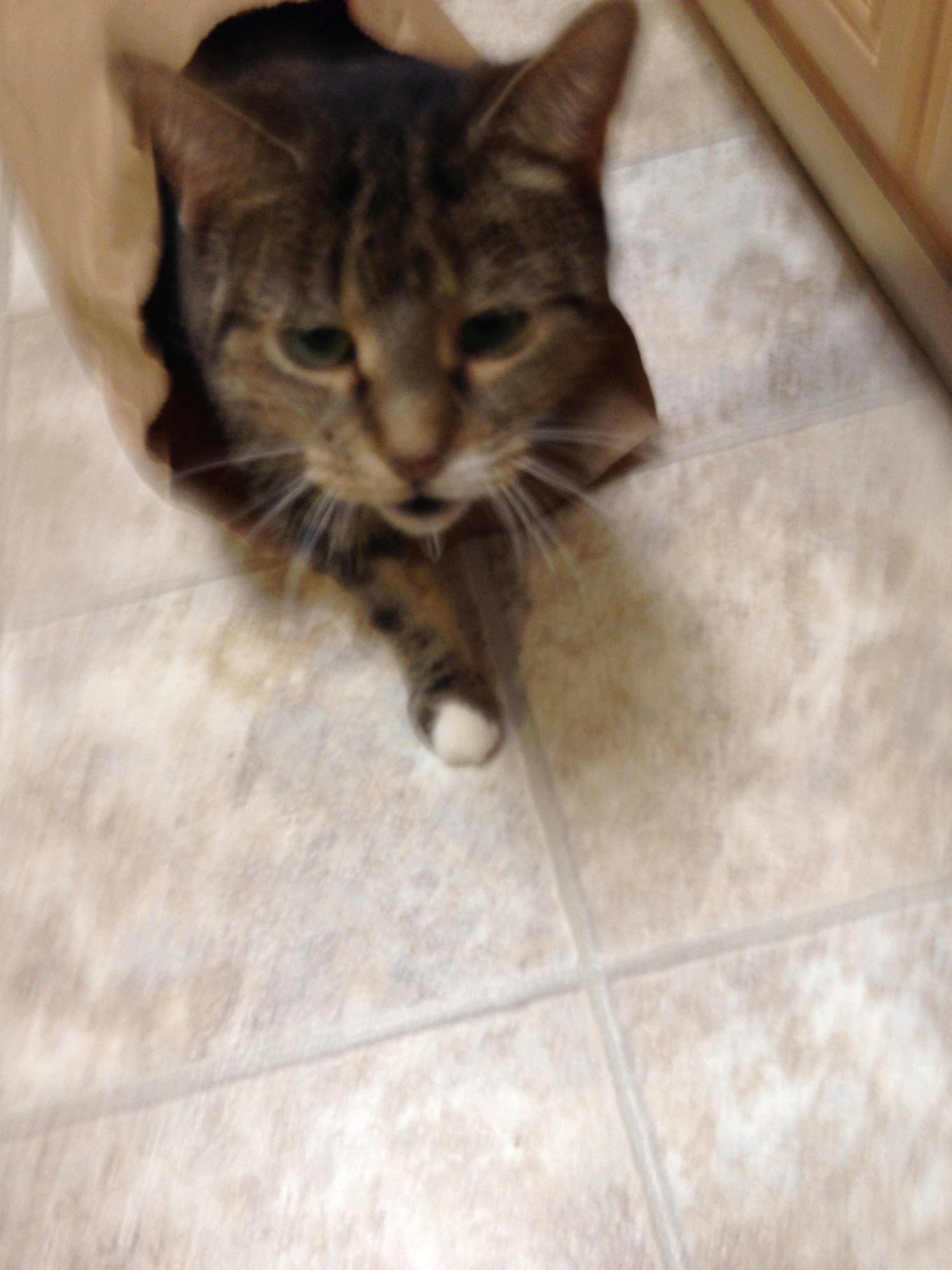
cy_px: 635
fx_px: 1210
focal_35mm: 33
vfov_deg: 55.4
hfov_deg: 42.9
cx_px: 476
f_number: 2.4
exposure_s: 1/20
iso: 80
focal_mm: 4.13
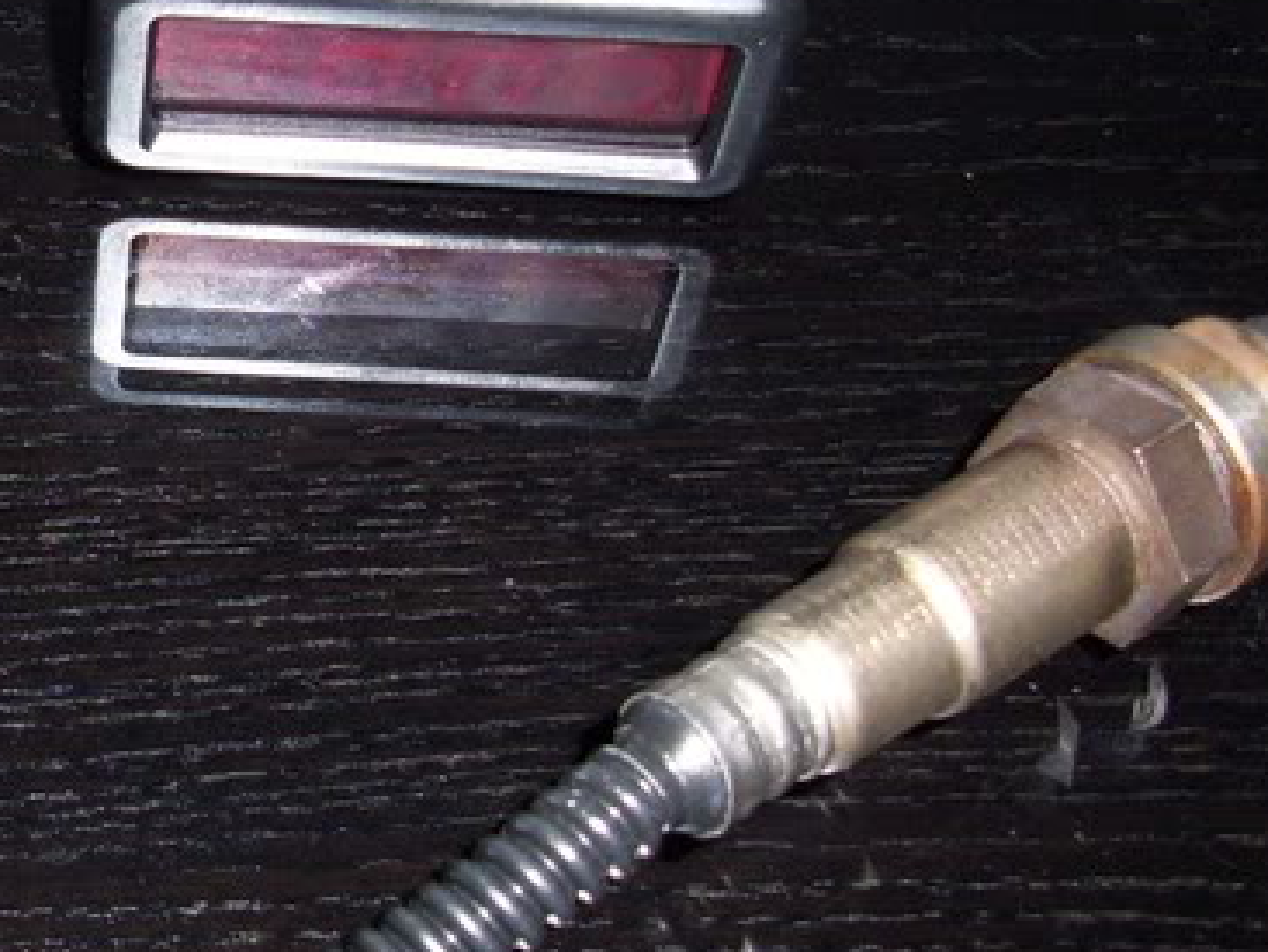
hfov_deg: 19.4
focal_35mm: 95
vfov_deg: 15.5
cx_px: -288
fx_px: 3482
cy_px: 197
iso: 80
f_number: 2.9
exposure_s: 1/40
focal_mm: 5.7
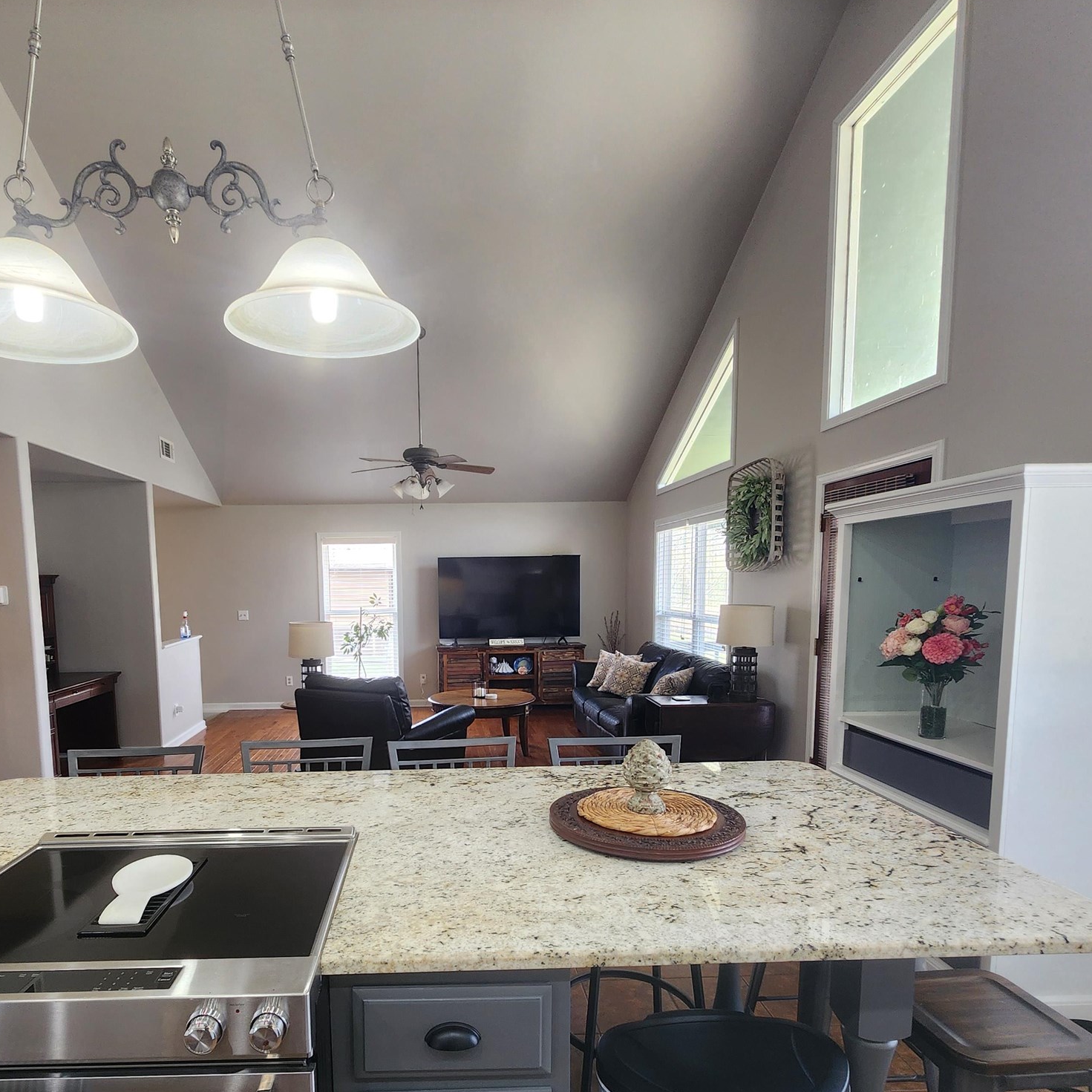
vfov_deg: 79.6
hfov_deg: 80.1
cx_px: 458
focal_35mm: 18
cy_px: 667
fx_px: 642
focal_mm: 2.2
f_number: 2.2
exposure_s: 1/60
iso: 125
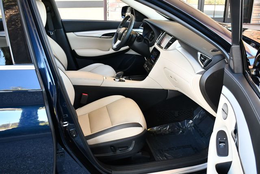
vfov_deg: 36.9
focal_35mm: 36
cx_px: 130
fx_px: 260
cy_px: 87
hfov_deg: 53.1
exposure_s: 1/200
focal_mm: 18
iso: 800
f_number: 3.5
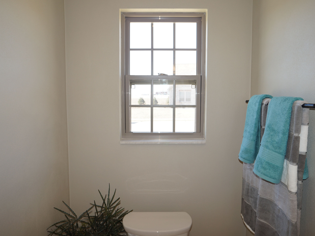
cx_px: 166
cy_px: 118
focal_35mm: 26
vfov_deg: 53.1
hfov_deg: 67.3
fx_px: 237
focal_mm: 16
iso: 100
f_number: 4
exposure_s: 1/60
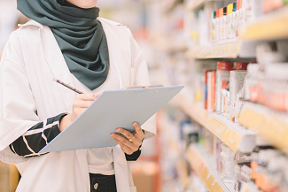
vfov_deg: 10.3
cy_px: 54
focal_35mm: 133
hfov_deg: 15.4
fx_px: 1064
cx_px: 120
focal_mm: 85
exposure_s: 1/100
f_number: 1.4
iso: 140
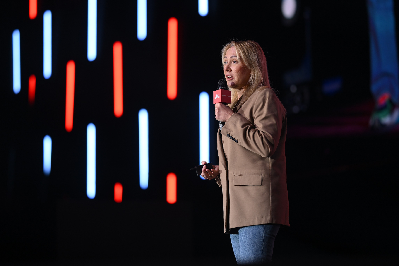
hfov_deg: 15.2
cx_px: 200
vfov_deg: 10.2
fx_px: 1496
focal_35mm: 135
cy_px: 133
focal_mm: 135
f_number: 1.8
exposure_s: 1/320
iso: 320
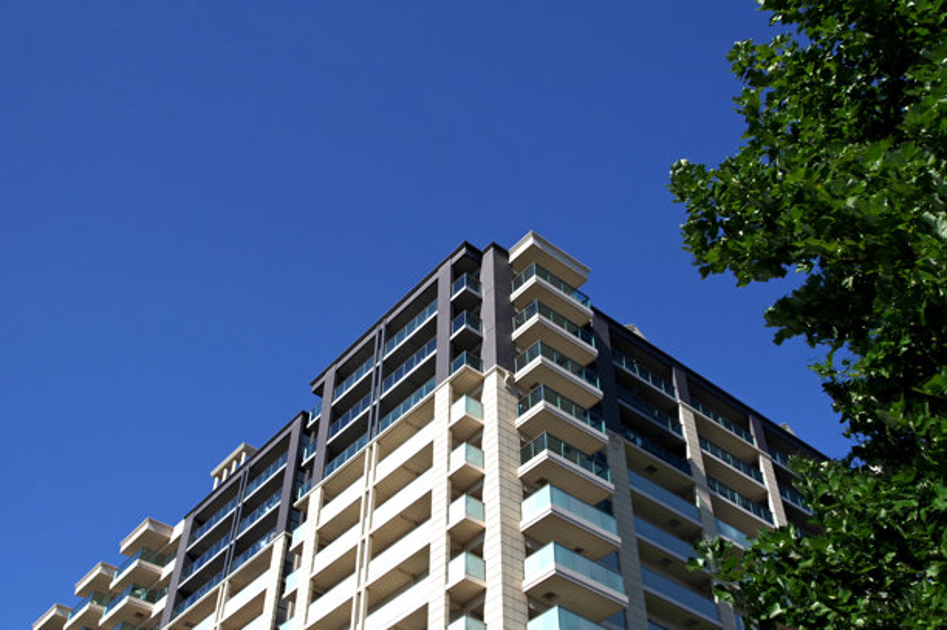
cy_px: 315
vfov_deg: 34.2
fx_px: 1025
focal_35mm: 39
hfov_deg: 49.6
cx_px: 474
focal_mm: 25.6
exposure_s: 1/3200
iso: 400
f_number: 4.5
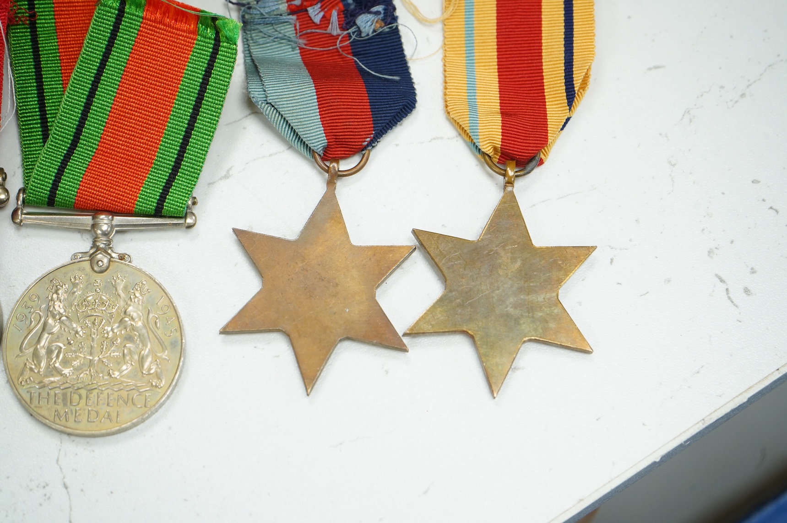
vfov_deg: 19.4
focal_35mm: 70
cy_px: 262
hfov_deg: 28.9
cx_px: 394
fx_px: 1529
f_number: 8
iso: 2500
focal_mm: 70
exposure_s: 1/125
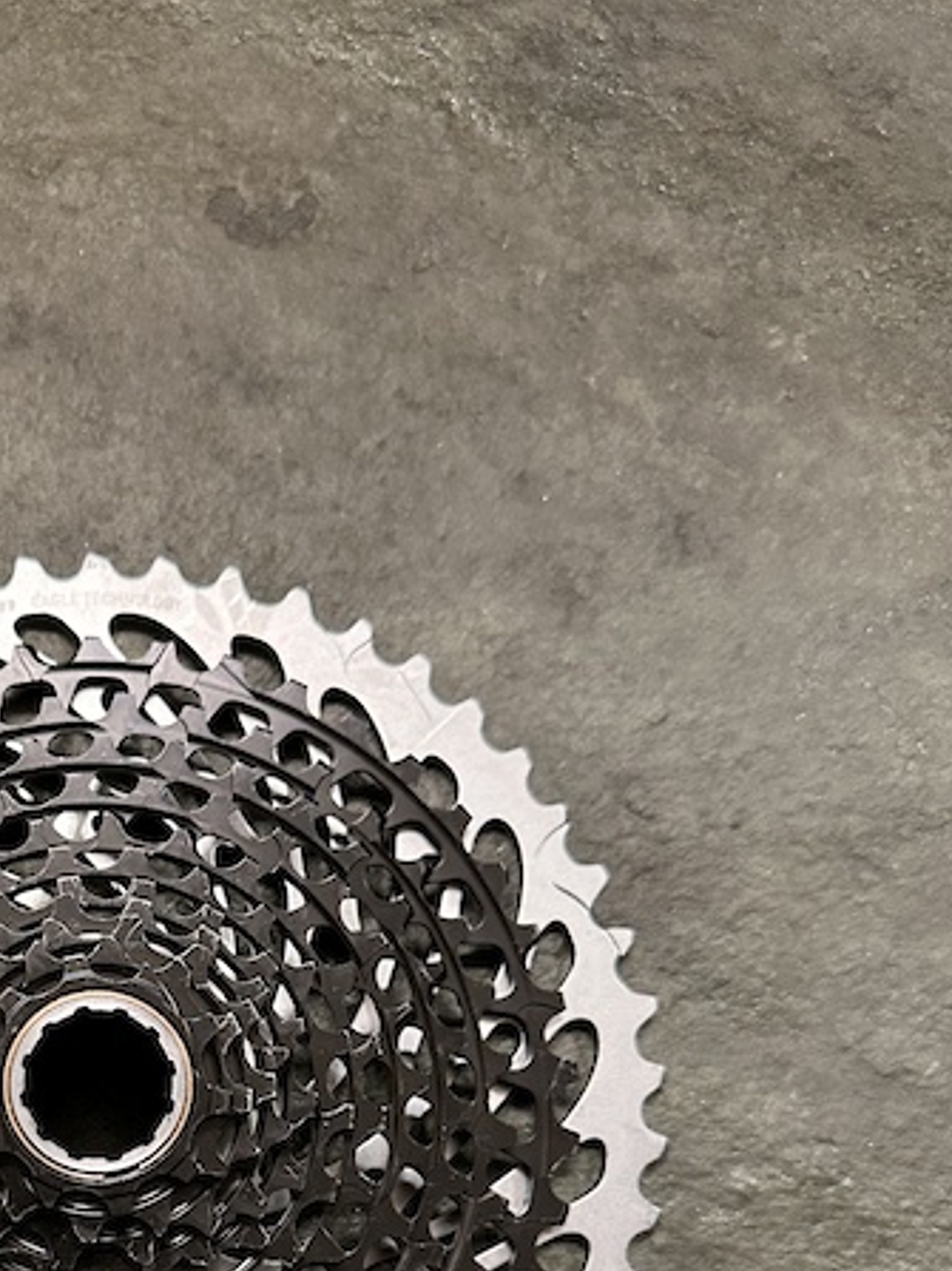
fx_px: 1578
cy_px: 1092
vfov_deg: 41.1
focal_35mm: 43
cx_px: 102
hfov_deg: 32.0
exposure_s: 1/60
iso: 400
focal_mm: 6.86
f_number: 1.78
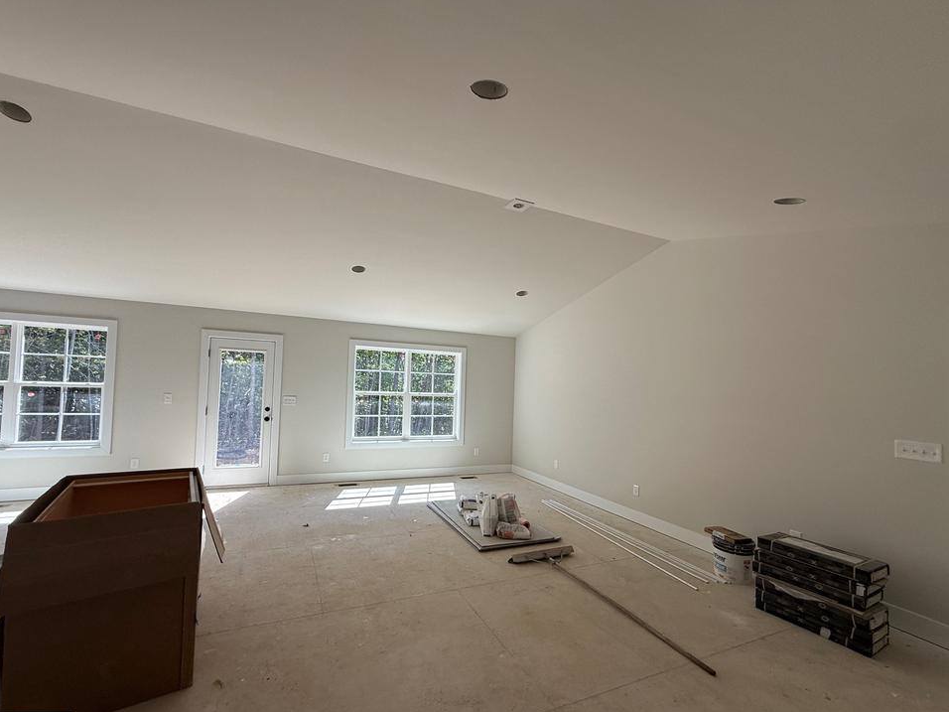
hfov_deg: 98.1
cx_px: 458
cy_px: 372
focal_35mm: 15
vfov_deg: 81.7
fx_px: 411
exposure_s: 1/312
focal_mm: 2.22
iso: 50
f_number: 2.2
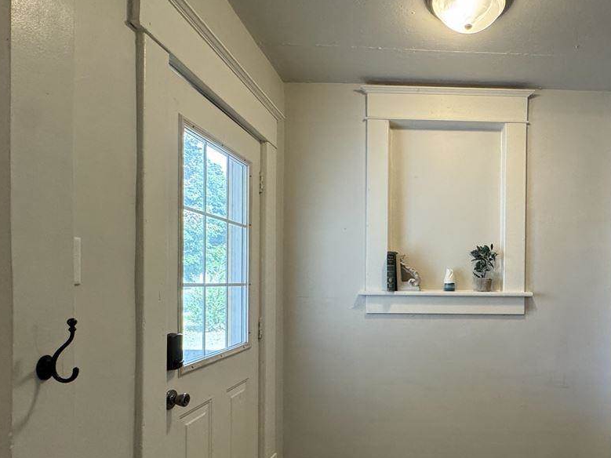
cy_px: 285
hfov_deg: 70.1
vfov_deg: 58.2
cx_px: 441
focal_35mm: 23
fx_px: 406
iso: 320
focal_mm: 2.22
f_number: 2.2
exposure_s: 1/120
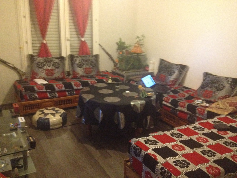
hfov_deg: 52.6
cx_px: 118
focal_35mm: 35
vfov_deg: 40.7
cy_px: 89
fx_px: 240
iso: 640
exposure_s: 1/15
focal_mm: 4.28
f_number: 2.4
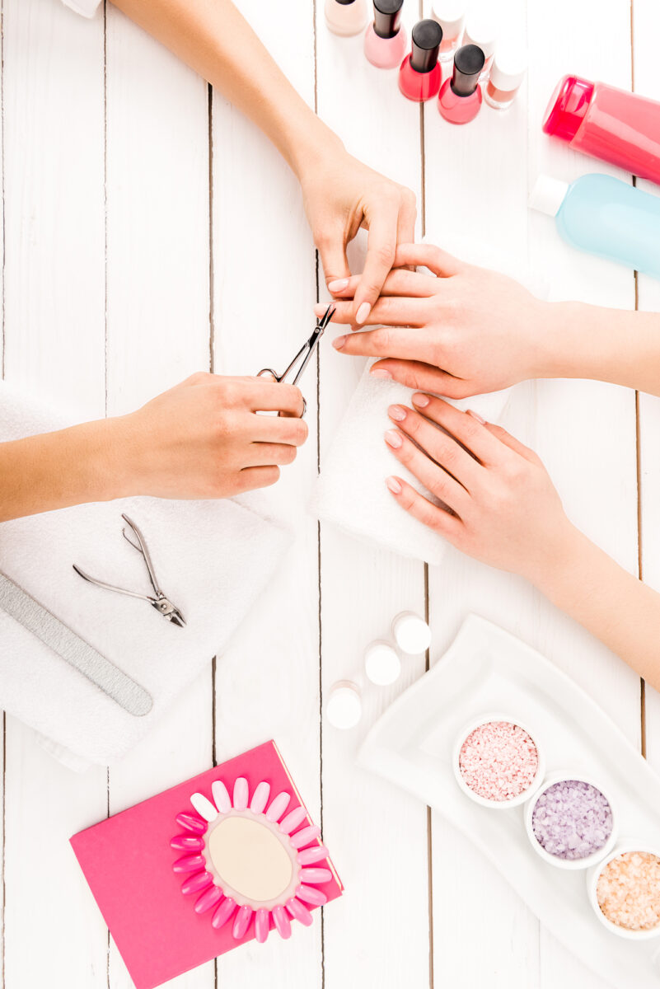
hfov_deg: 36.9
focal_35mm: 36
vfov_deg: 53.1
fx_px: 989
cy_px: 494
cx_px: 330
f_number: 10
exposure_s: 1/200
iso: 100
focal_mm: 36
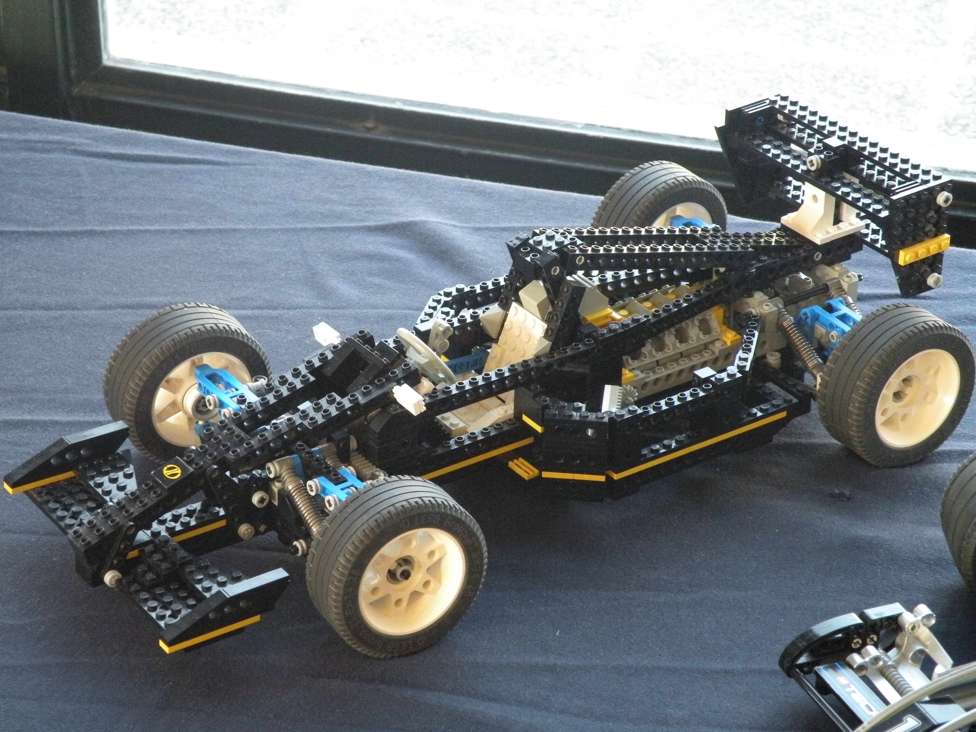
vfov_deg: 14.6
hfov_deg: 19.4
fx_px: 2848
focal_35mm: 101
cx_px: 488
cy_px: 366
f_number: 4
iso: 400
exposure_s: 1/45.2
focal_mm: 17.9
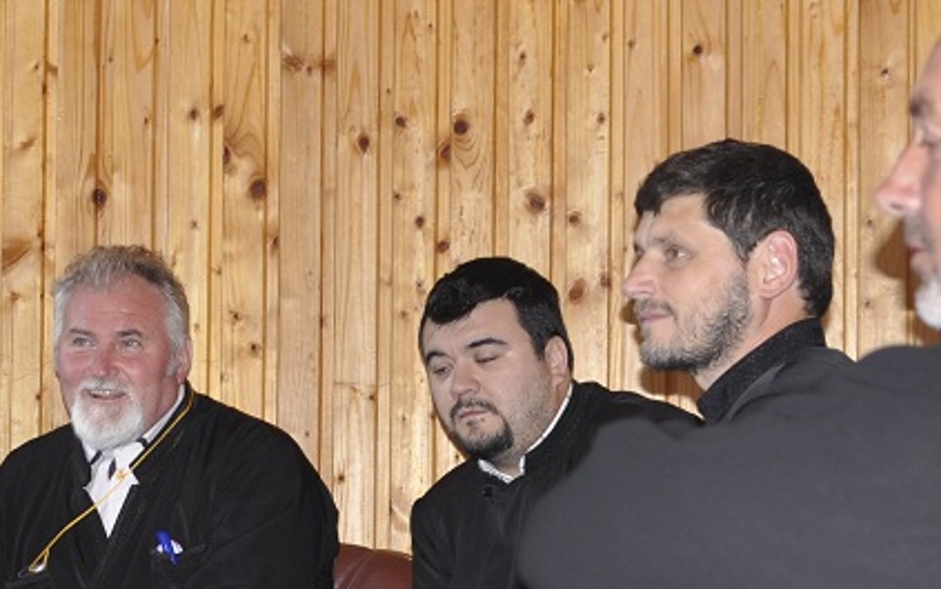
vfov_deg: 8.7
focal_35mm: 151
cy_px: 350
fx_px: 3886
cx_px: 111
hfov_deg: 13.7
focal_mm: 35
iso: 200
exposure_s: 1/60
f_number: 2.8
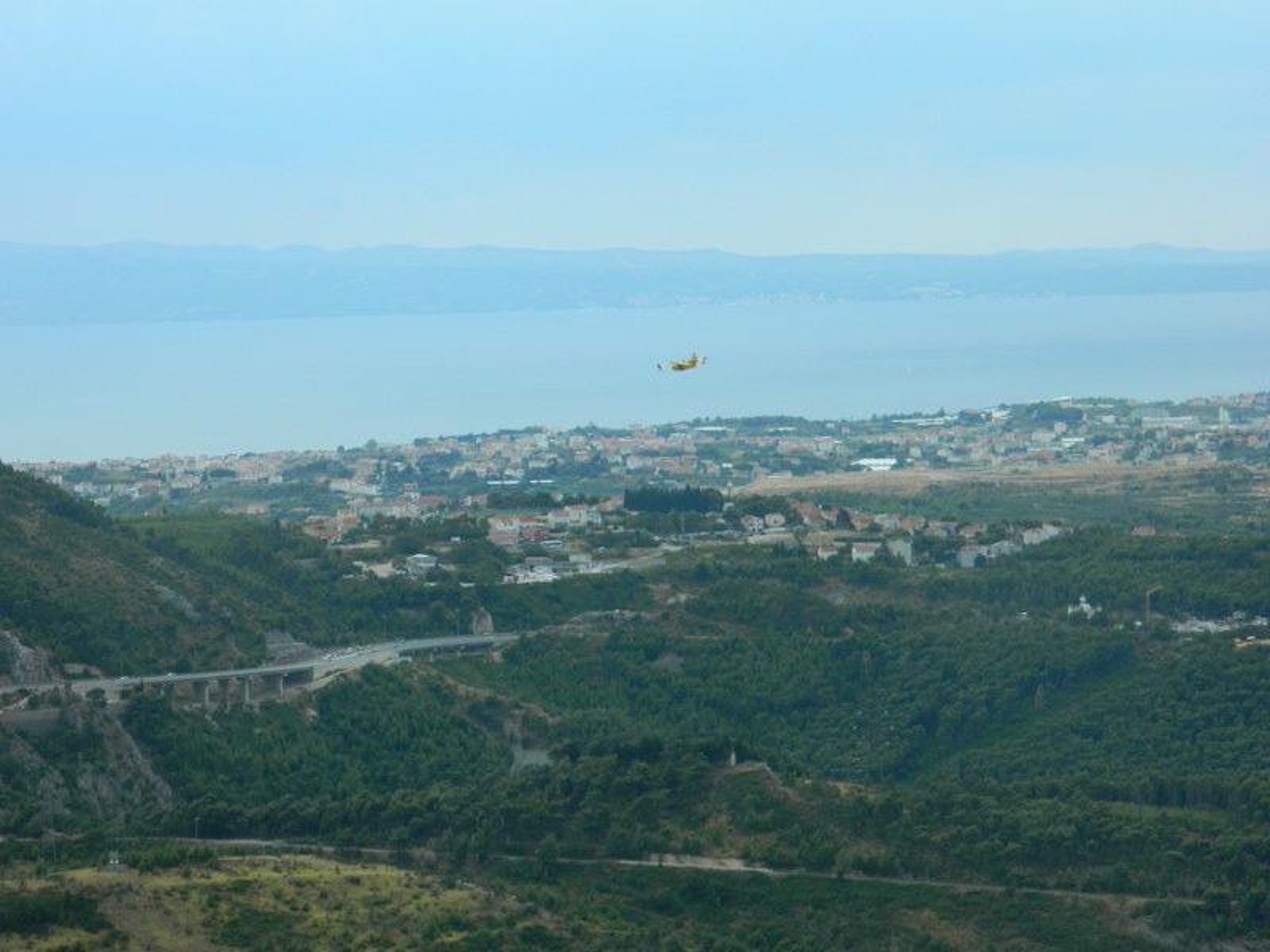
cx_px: 635
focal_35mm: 129
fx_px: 4733
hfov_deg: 15.3
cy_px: 476
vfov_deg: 11.5
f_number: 4.7
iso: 80
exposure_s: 1/250
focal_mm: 23.2
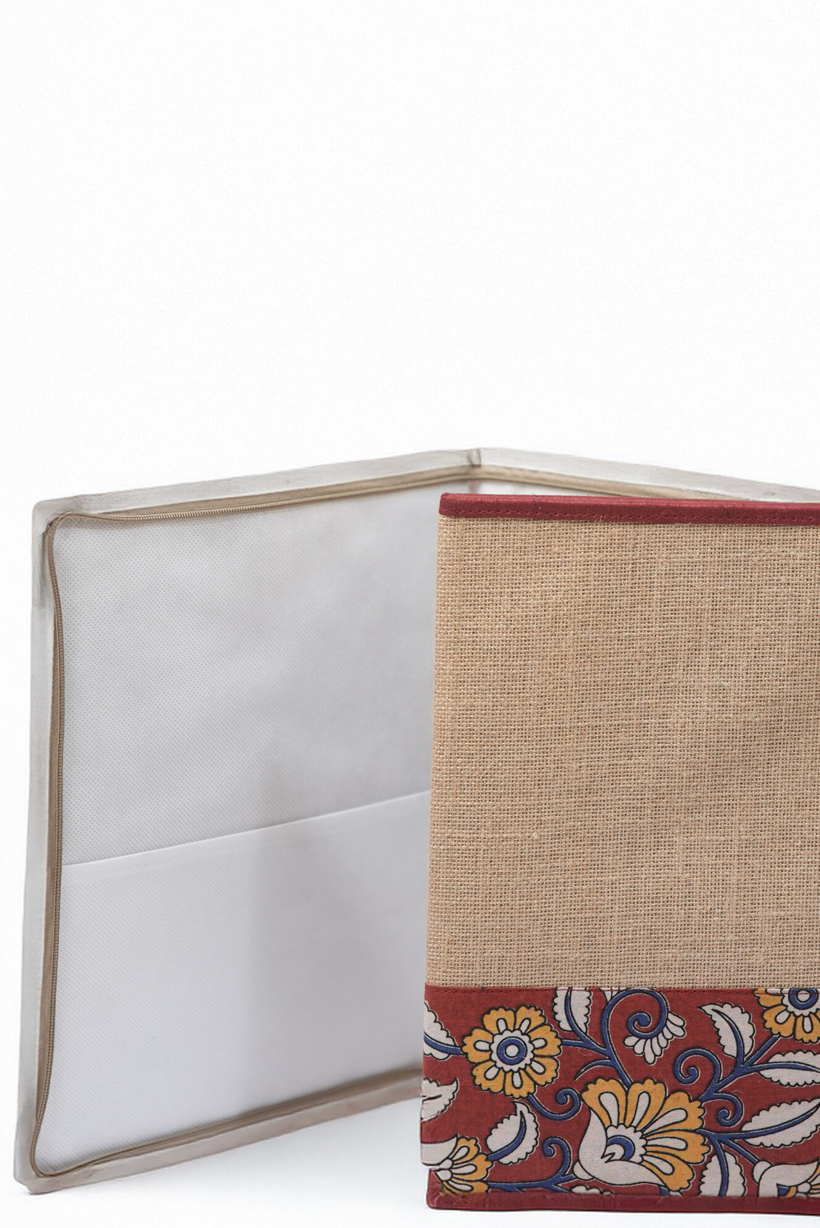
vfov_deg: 21.0
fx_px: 3309
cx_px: 529
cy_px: 570
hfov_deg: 14.1
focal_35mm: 97
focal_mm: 75
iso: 640
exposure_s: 1/500
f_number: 3.2
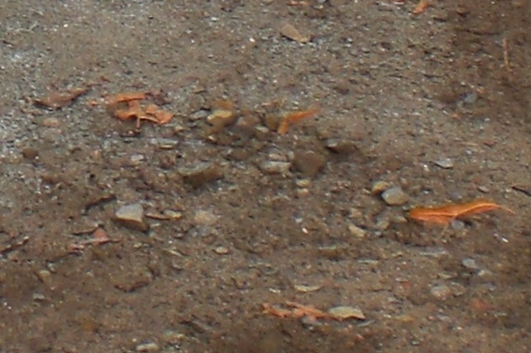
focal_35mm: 215
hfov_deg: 9.5
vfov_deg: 6.2
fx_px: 3169
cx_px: -81
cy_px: -370
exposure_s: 1/250
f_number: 4.4
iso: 50
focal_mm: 6.3
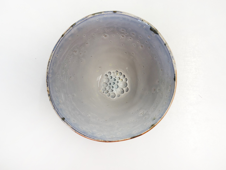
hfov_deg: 61.7
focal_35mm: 29
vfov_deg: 48.2
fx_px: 189
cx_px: 115
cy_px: 85
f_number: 1.8
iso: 32
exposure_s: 1/33
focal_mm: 4
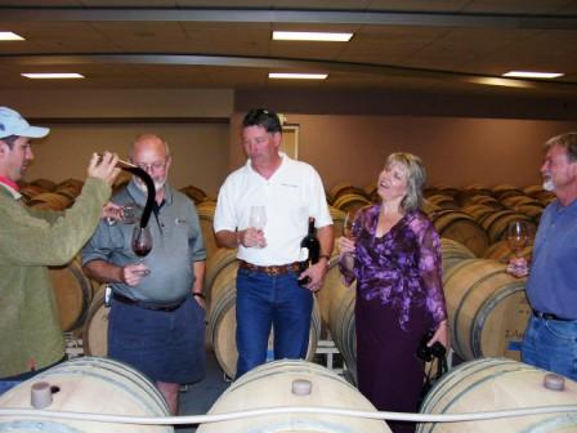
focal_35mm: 34
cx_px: 288
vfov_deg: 41.8
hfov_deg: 54.0
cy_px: 216
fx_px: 567
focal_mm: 5.6
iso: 125
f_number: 2.7
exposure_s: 1/60
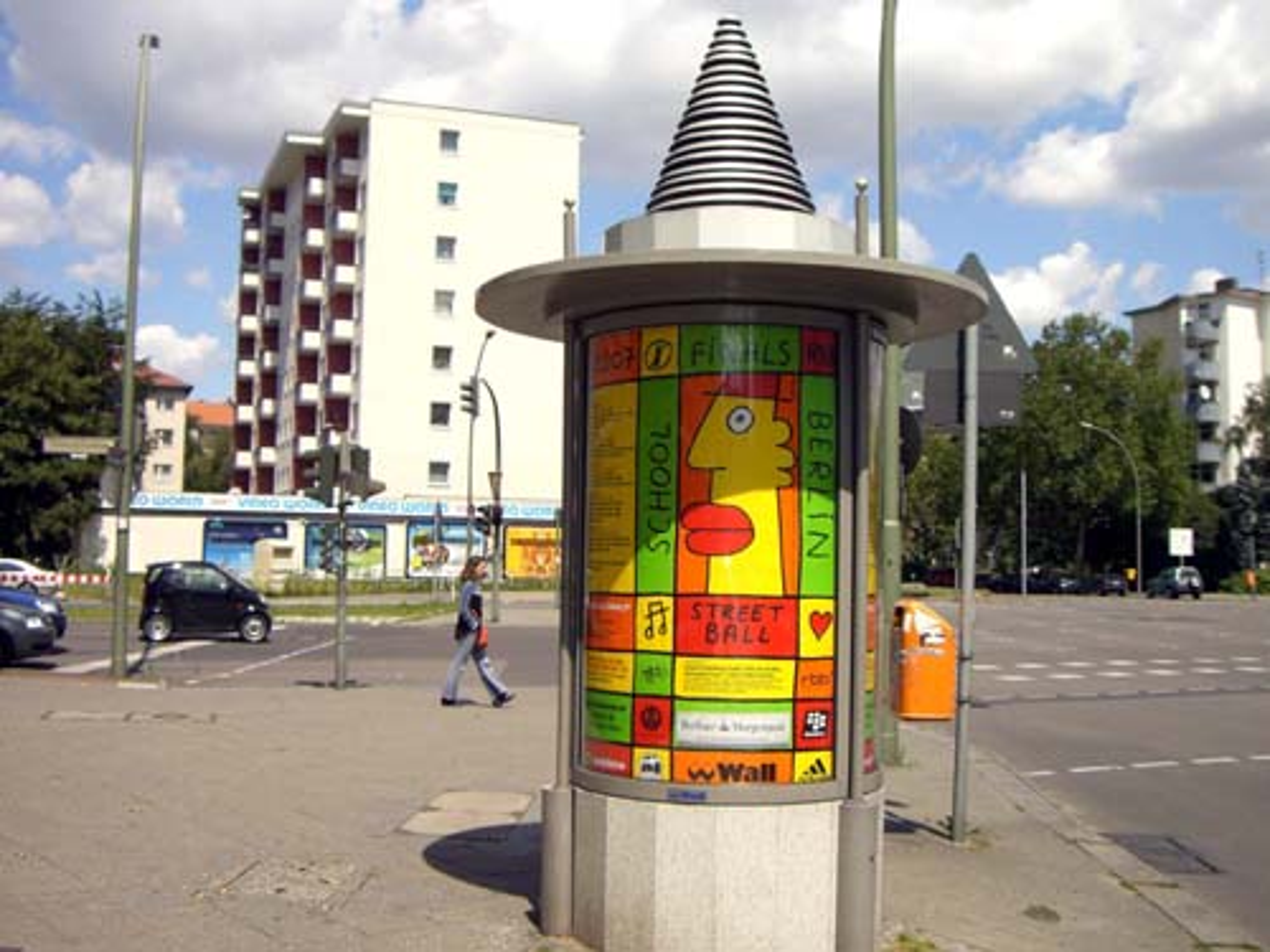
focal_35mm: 38
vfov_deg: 37.7
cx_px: 635
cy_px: 476
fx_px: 1394
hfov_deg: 49.0
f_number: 4.3
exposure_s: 1/800
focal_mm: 6.2
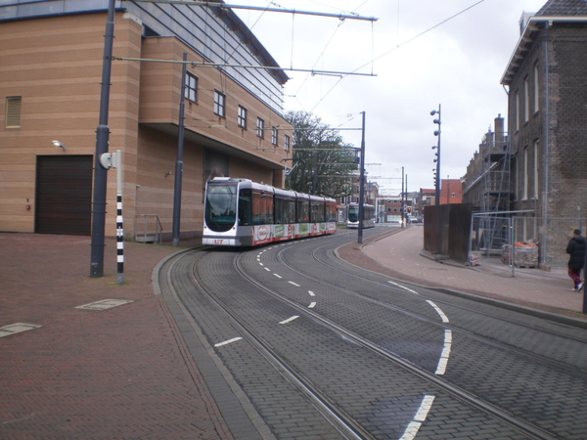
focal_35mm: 36
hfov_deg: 51.4
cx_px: 294
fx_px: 610
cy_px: 220
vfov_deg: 39.7
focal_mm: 6.3
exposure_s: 1/125
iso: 100
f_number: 4.6
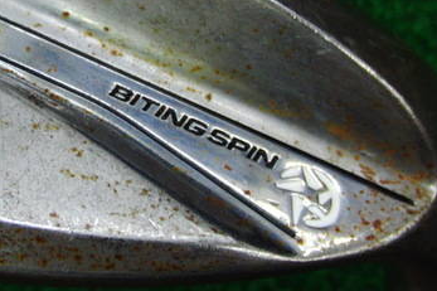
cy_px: 69
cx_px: 118
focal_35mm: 71
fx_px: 861
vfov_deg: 19.0
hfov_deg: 28.1
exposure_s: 1/80
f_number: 3.6
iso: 320
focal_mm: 6.42
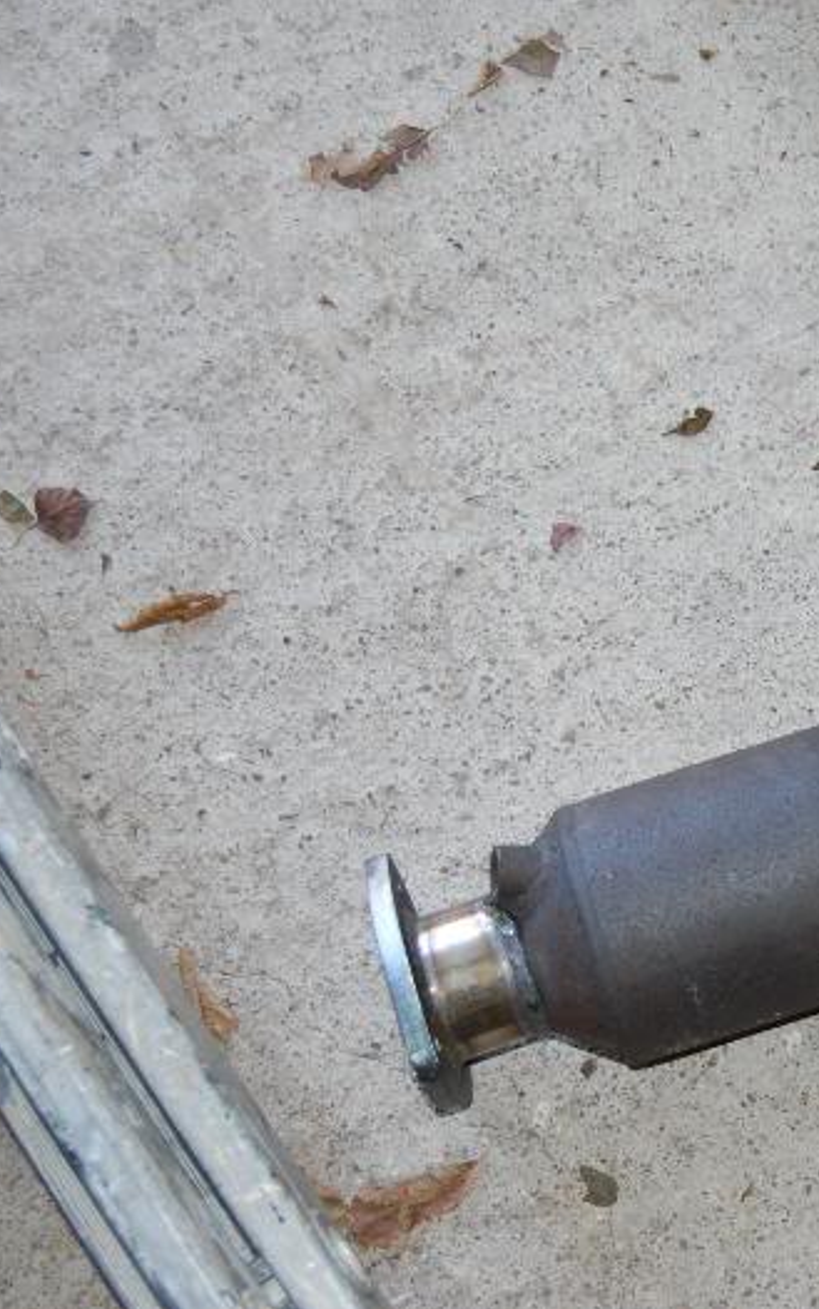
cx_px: 836
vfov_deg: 26.1
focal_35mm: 79
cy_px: 653
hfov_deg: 16.2
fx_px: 2820
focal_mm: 34
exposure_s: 1/60
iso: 400
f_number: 4.5
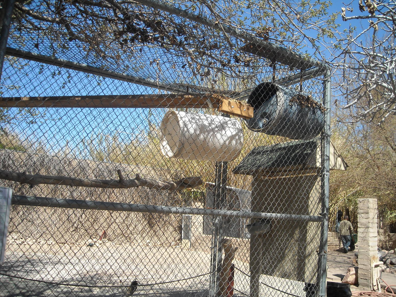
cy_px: 150
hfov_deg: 51.4
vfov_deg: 39.7
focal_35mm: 36
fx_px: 412
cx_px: 200
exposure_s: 1/250
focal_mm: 5.7
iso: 87
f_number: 5.6
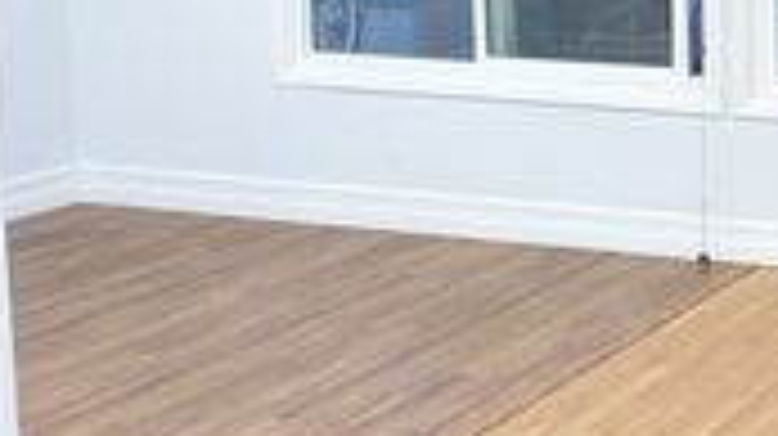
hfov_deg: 21.7
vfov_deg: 13.9
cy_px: -29
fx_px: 1752
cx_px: 1106
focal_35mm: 85
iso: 433
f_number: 1.73
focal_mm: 4.38
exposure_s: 1/60
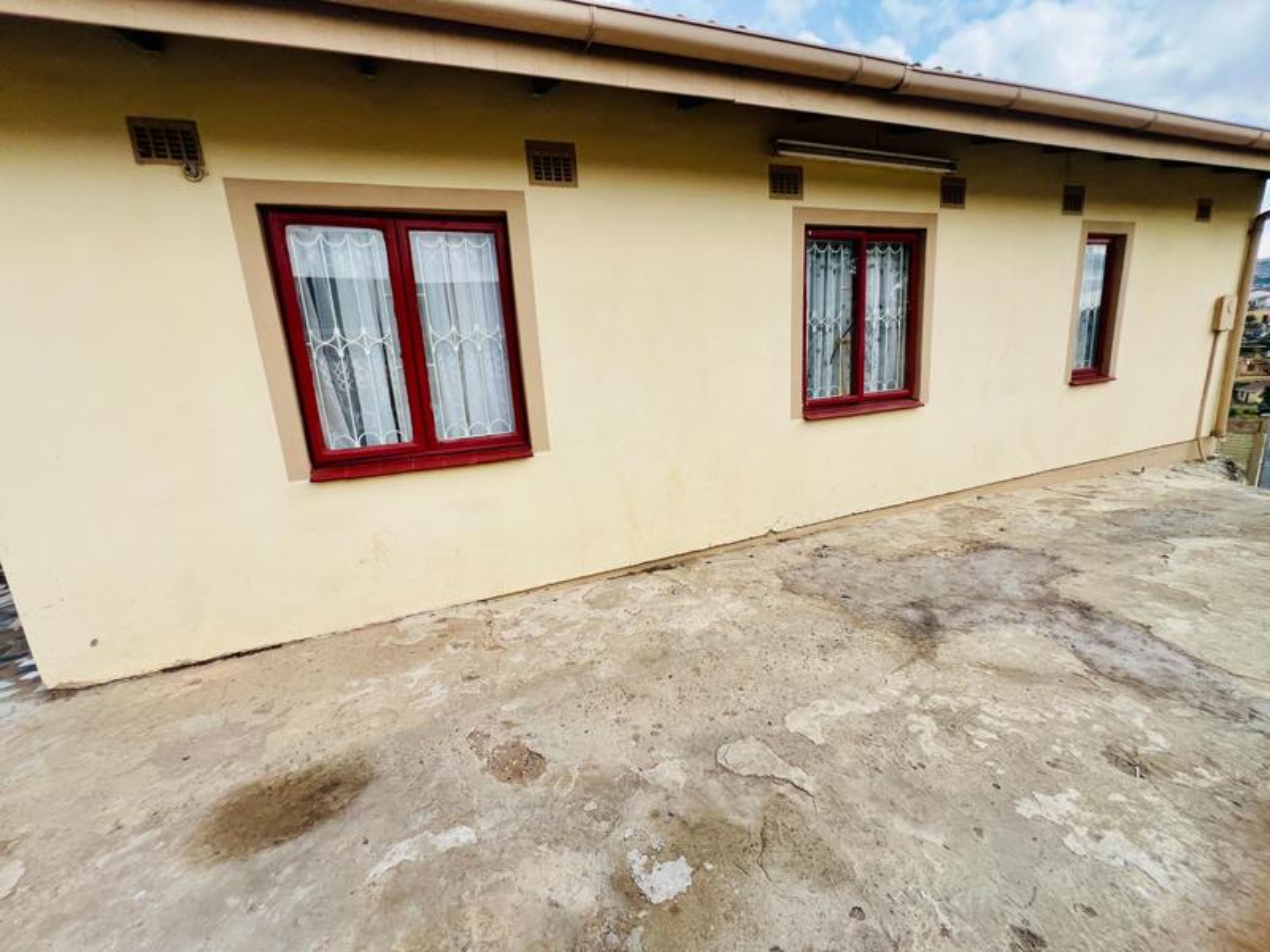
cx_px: 635
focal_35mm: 13
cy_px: 476
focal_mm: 1.57
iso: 32
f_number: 1.8
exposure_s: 1/1014
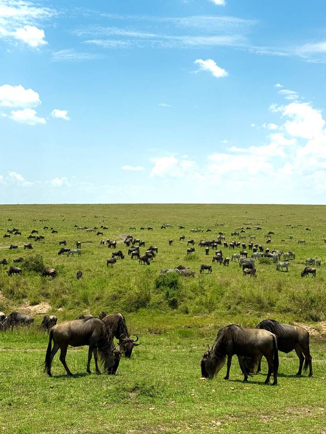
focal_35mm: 48
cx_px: 163
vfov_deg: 39.7
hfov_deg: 30.3
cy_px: 217
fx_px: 603
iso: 64
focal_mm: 6.76
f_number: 1.78
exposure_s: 1/7874
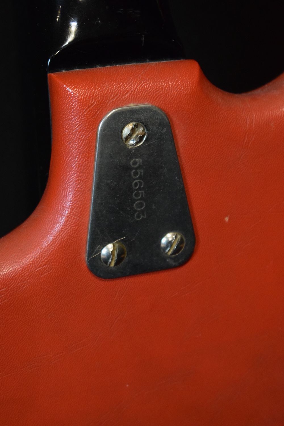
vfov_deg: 24.6
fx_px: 976
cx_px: 142
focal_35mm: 82
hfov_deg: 16.6
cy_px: 213
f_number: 5.6
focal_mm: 55
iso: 3200
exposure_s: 1/30
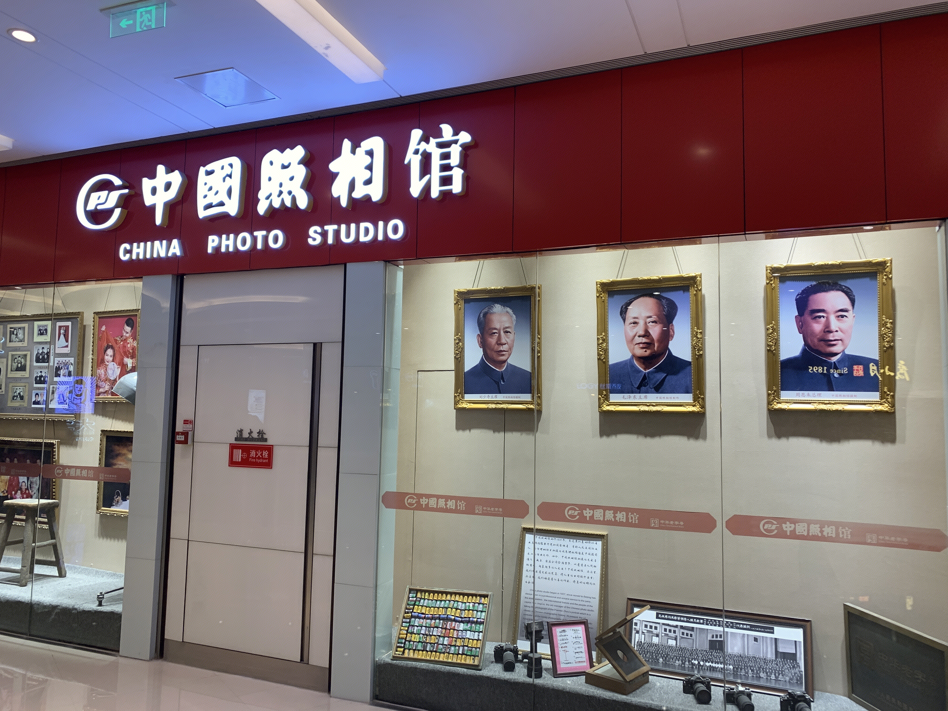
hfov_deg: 67.3
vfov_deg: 53.1
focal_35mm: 26
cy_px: 356
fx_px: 712
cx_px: 474
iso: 50
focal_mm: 4.25
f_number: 1.8
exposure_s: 1/100
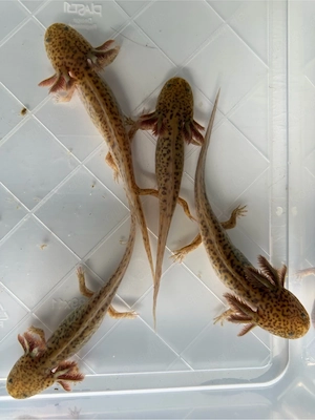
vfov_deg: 71.6
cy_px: 210
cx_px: 158
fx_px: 291
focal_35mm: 24
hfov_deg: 56.8
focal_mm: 6.76
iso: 125
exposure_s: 1/121
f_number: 1.78
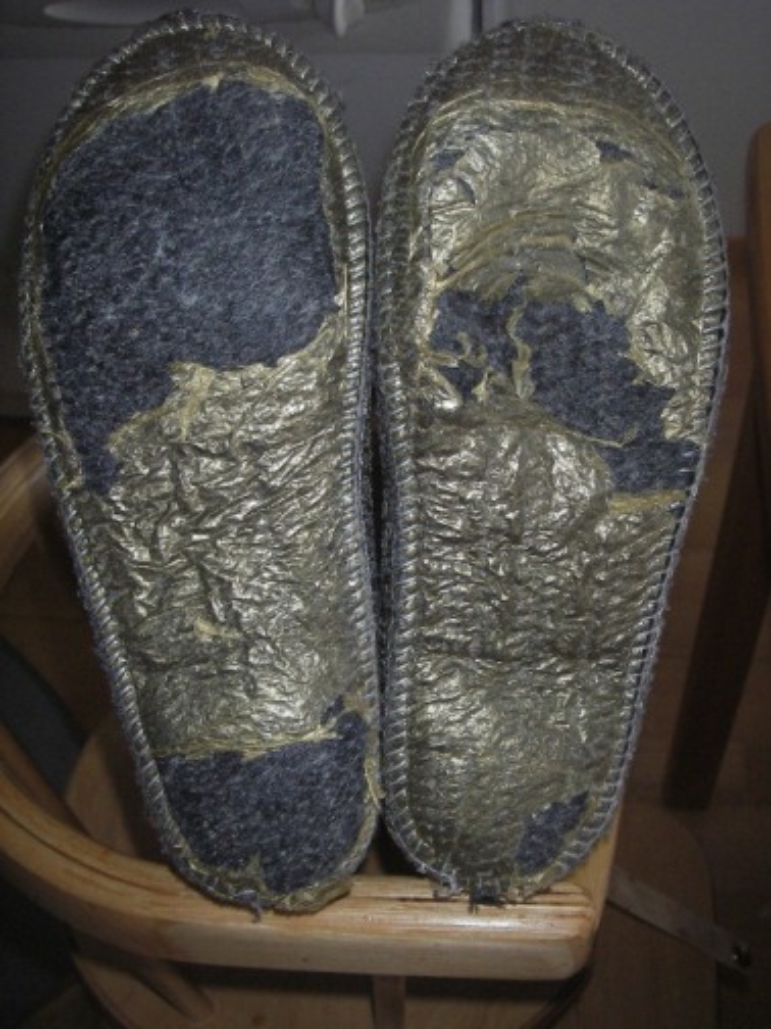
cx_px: 386
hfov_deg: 37.7
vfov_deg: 49.0
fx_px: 1128
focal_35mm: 38
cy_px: 514
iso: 100
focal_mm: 6.3
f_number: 3.3
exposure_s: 1/30
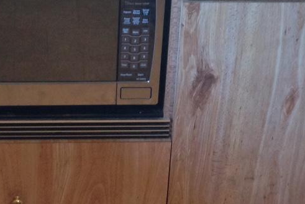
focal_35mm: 114
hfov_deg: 17.9
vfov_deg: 12.0
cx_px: 130
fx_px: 966
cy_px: 177
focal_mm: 4.12
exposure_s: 1/20
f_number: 2.4
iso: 160
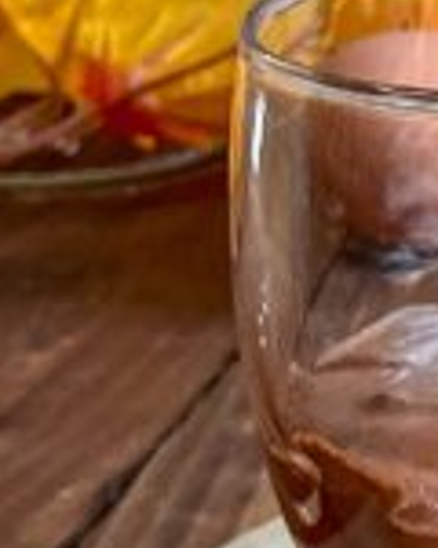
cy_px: 742
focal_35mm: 186
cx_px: 1135
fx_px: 3014
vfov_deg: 10.1
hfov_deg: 7.6
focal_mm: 3.99
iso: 100
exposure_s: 1/60
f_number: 1.8
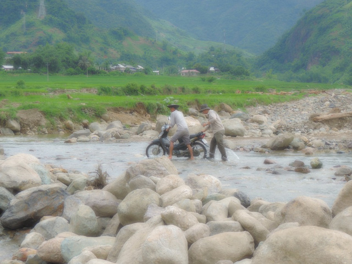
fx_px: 915
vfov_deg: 16.4
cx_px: 176
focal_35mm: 90
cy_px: 132
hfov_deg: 21.8
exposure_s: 1/320
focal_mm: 16
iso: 80
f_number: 4.1
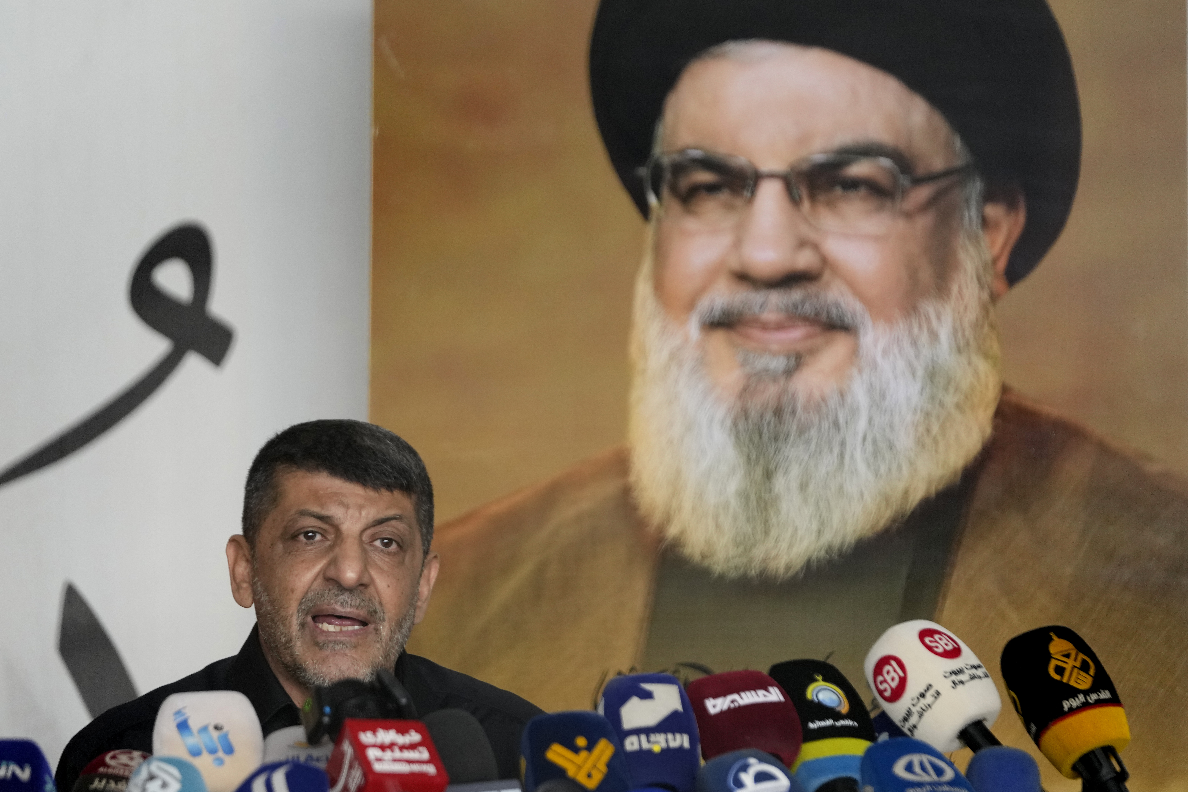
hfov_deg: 10.3
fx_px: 6599
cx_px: 594
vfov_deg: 6.9
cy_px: 396
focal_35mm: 200
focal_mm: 200
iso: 2000
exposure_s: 1/1000
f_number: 2.8
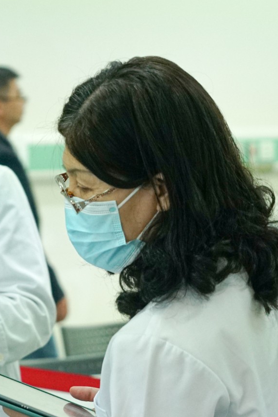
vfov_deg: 11.0
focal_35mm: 187
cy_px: 255
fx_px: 2168
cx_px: -37
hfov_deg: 7.3
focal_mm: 101
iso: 4000
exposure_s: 1/160
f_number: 5.6
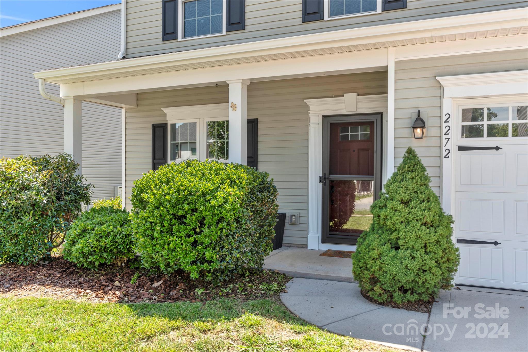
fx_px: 440
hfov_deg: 61.9
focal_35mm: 30
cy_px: 176
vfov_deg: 43.6
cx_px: 264
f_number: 7.1
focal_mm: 30
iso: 100
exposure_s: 1/100
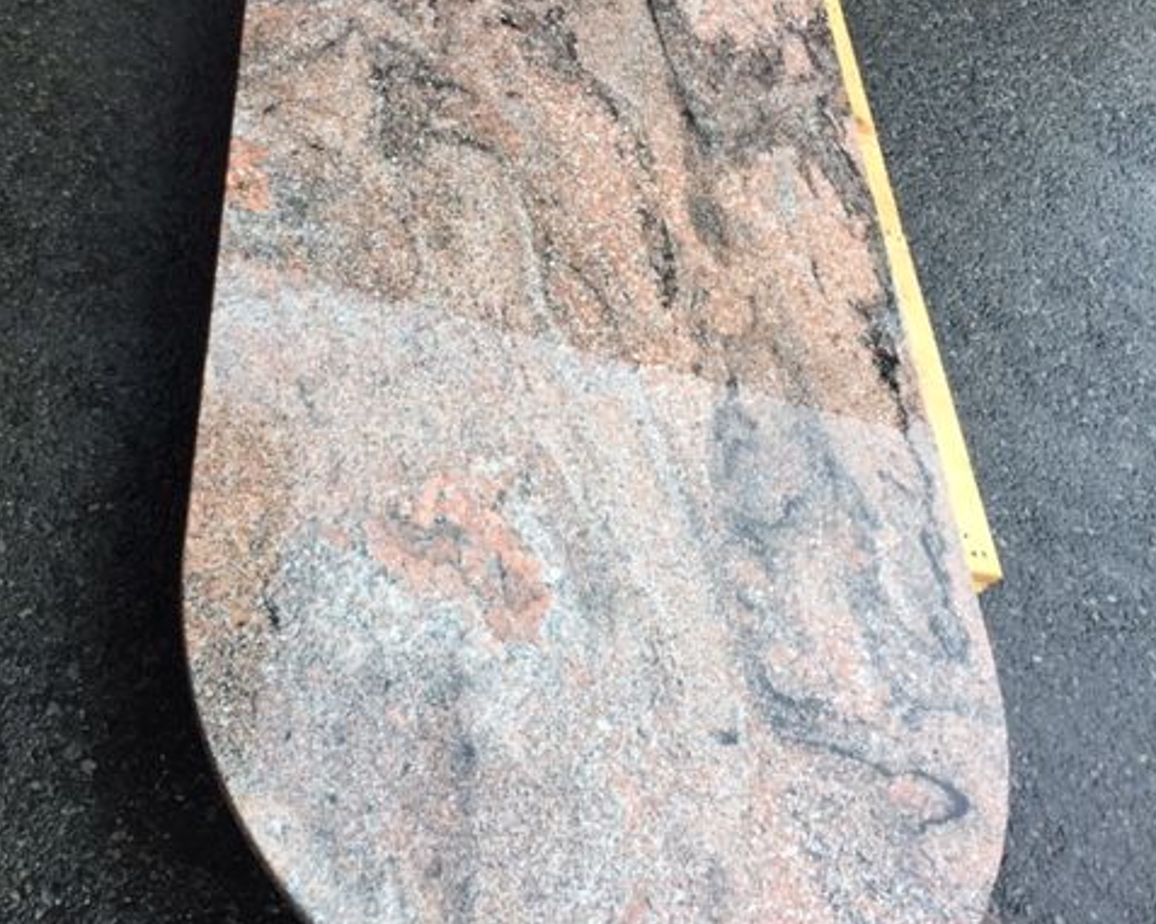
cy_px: 405
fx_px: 1299
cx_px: 579
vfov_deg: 39.1
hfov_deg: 48.0
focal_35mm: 38
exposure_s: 1/100
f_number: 2.2
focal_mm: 4.15
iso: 50
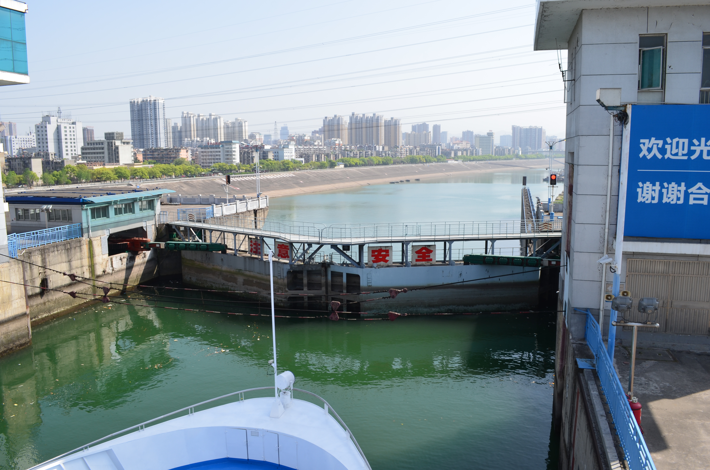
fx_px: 531
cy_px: 235
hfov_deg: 67.5
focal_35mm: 27
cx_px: 355
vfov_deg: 47.7
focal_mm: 18
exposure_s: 1/125
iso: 140
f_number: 11
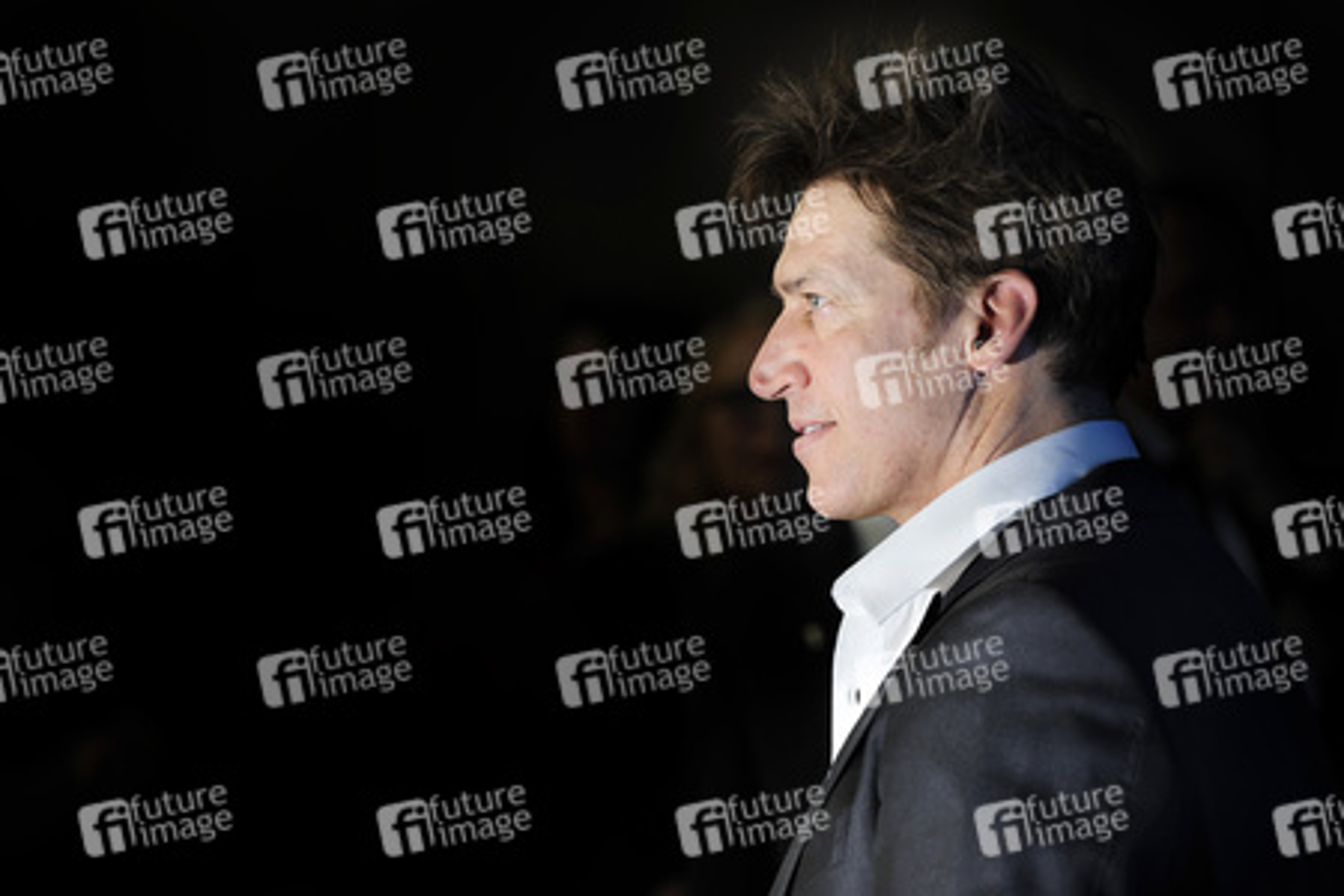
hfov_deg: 10.3
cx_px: 672
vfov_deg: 6.9
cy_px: 448
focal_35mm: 200
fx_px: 7466
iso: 400
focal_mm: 200
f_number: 5.6
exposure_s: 1/200
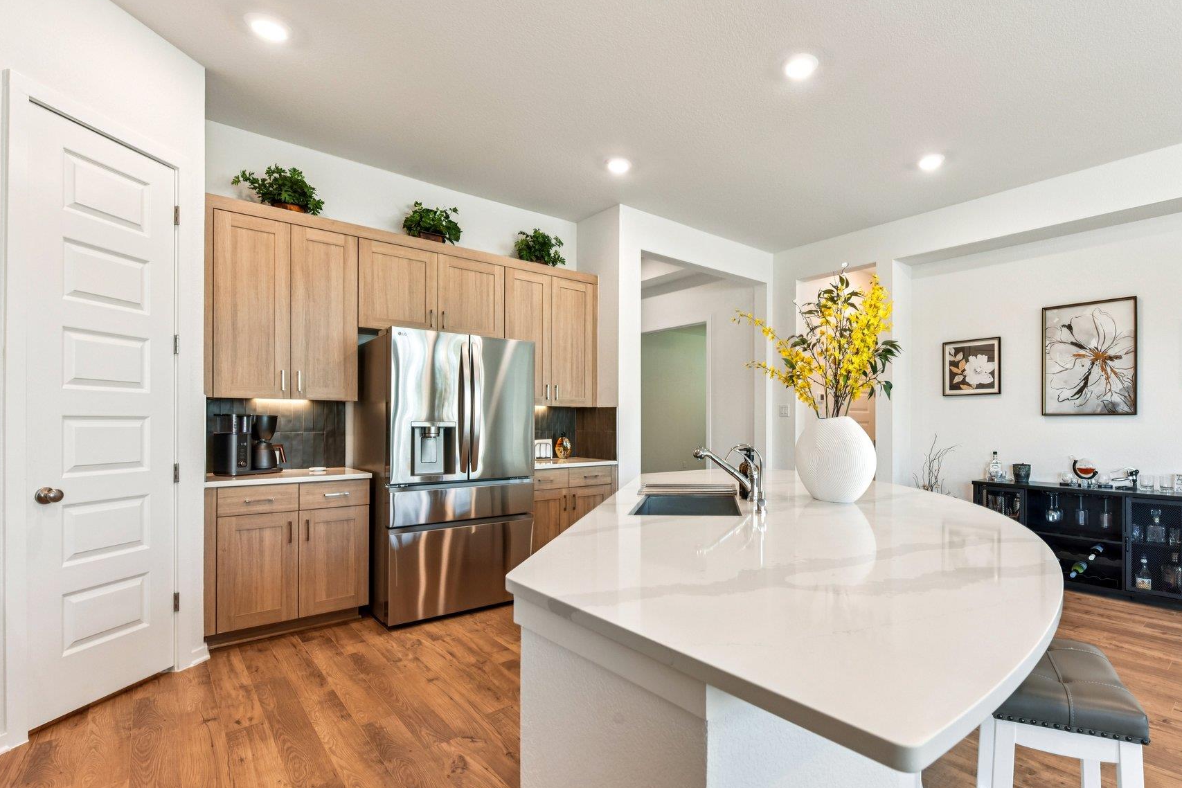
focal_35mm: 18
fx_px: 591
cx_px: 691
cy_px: 421
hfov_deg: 89.2
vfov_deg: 67.3
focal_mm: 15
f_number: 8
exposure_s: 1/15
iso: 320
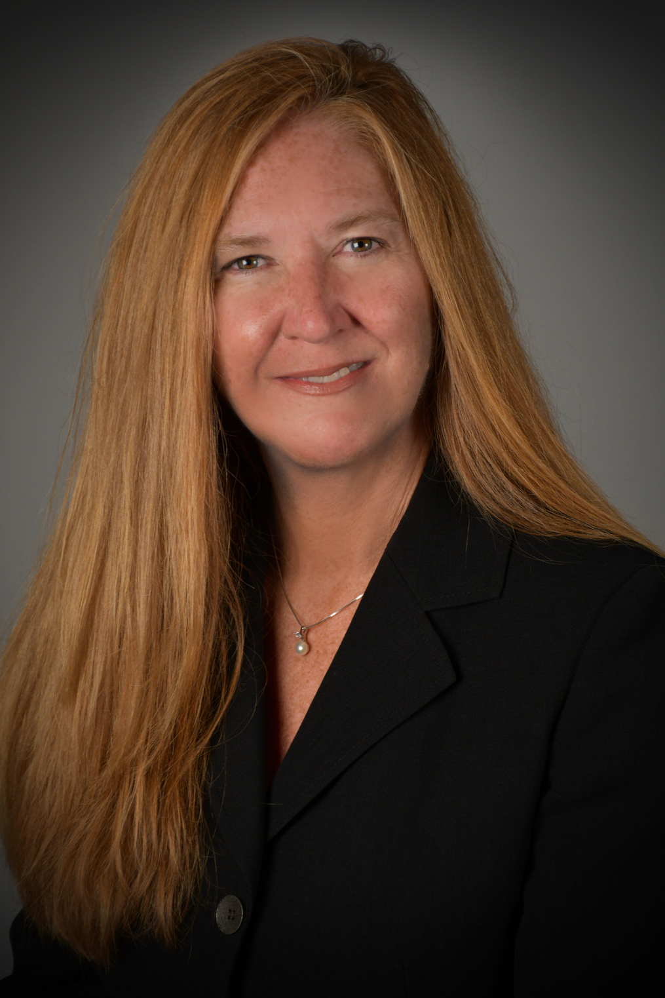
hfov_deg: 11.4
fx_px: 3325
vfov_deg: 17.1
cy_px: 499
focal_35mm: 120
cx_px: 332
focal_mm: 80
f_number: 5.3
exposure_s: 1/100
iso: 500
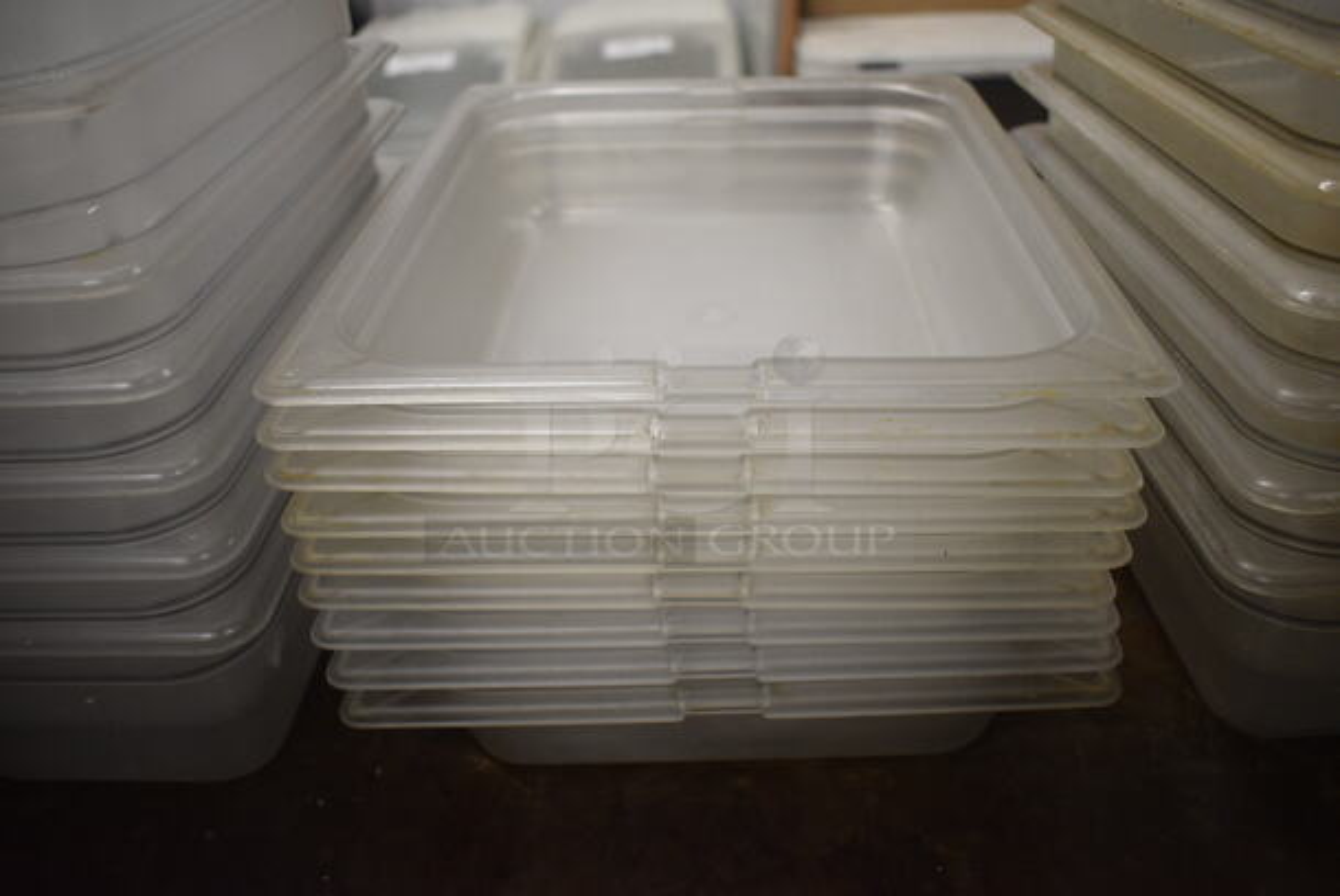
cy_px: 448
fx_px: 1118
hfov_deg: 61.9
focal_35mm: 30
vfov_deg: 43.7
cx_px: 670
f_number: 3.5
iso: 1250
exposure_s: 1/125
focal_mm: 20
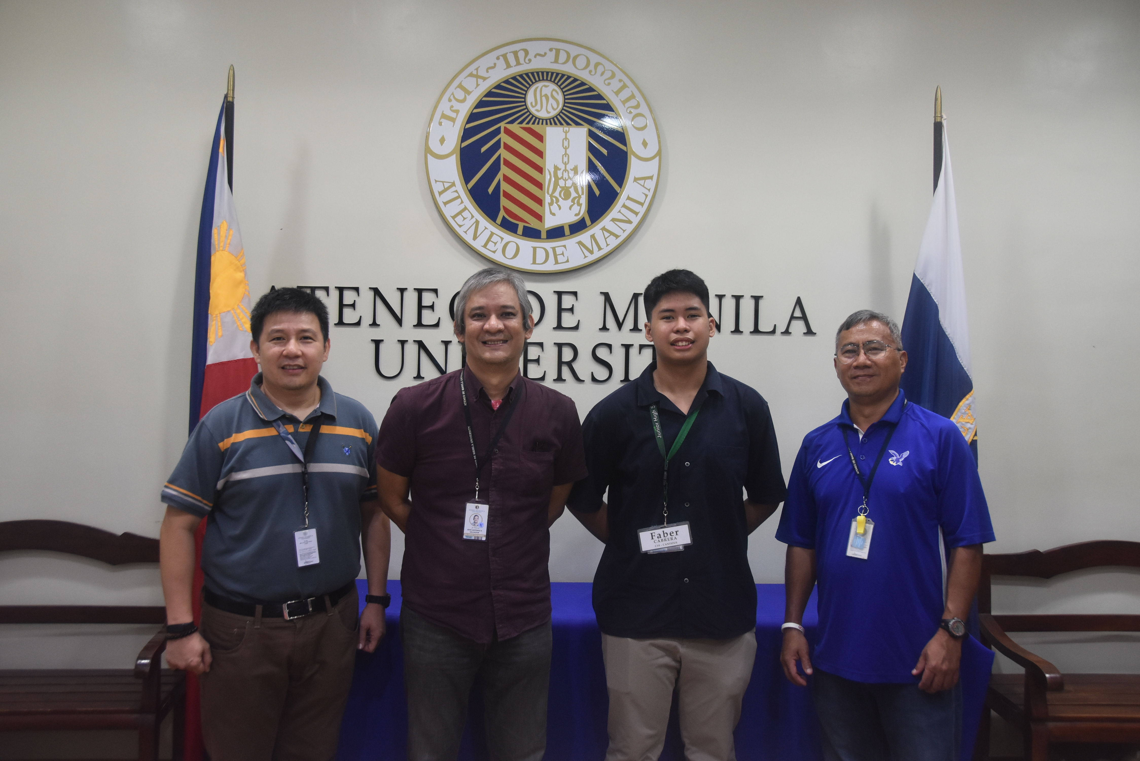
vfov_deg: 40.0
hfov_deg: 57.2
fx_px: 1045
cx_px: 570
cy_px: 380
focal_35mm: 33
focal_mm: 22
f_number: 4
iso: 1250
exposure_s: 1/60
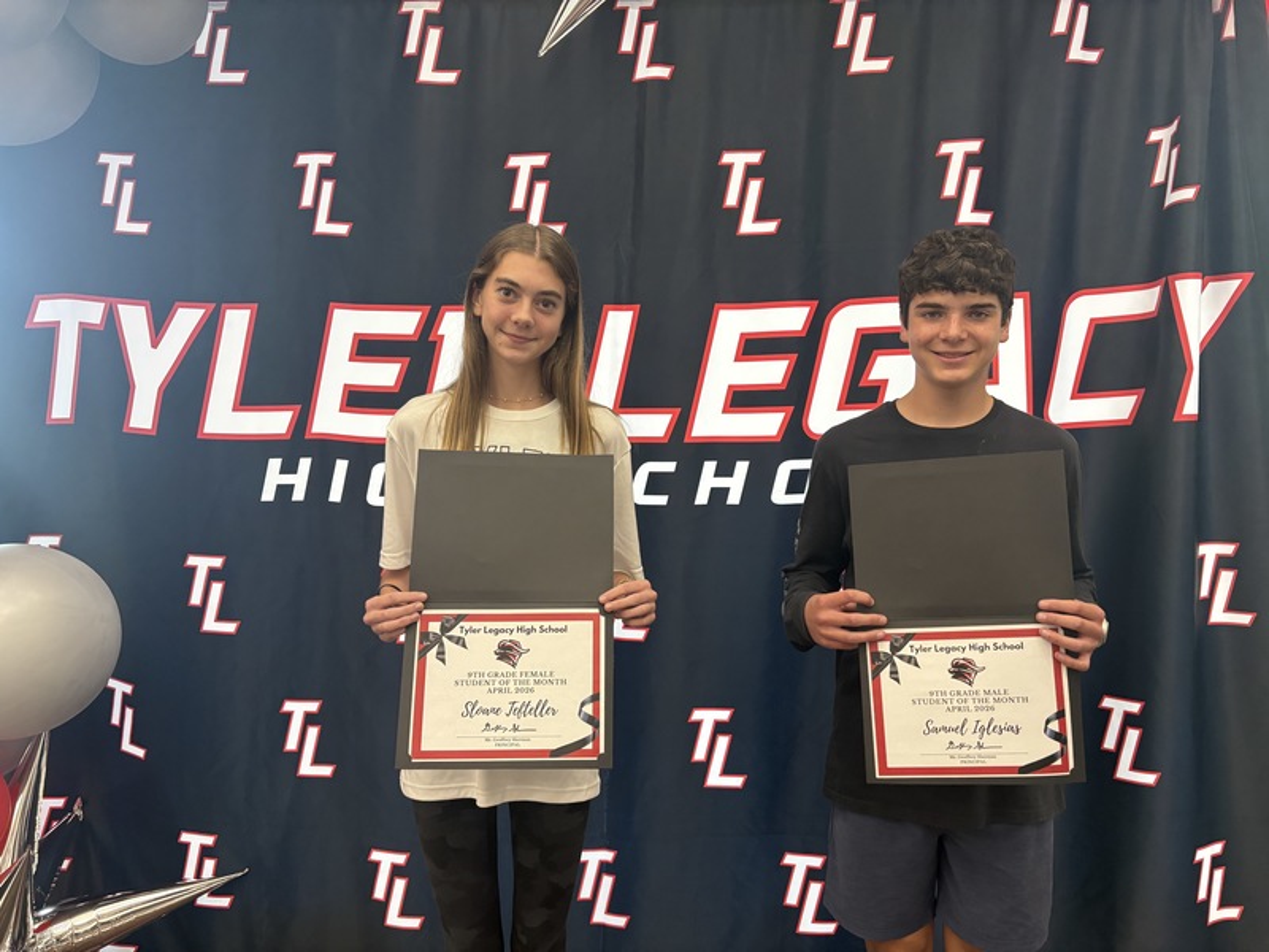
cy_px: 476
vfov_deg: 53.1
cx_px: 634
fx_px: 953
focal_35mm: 26
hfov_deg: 67.3
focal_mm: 5.96
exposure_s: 1/60
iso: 200
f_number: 1.6
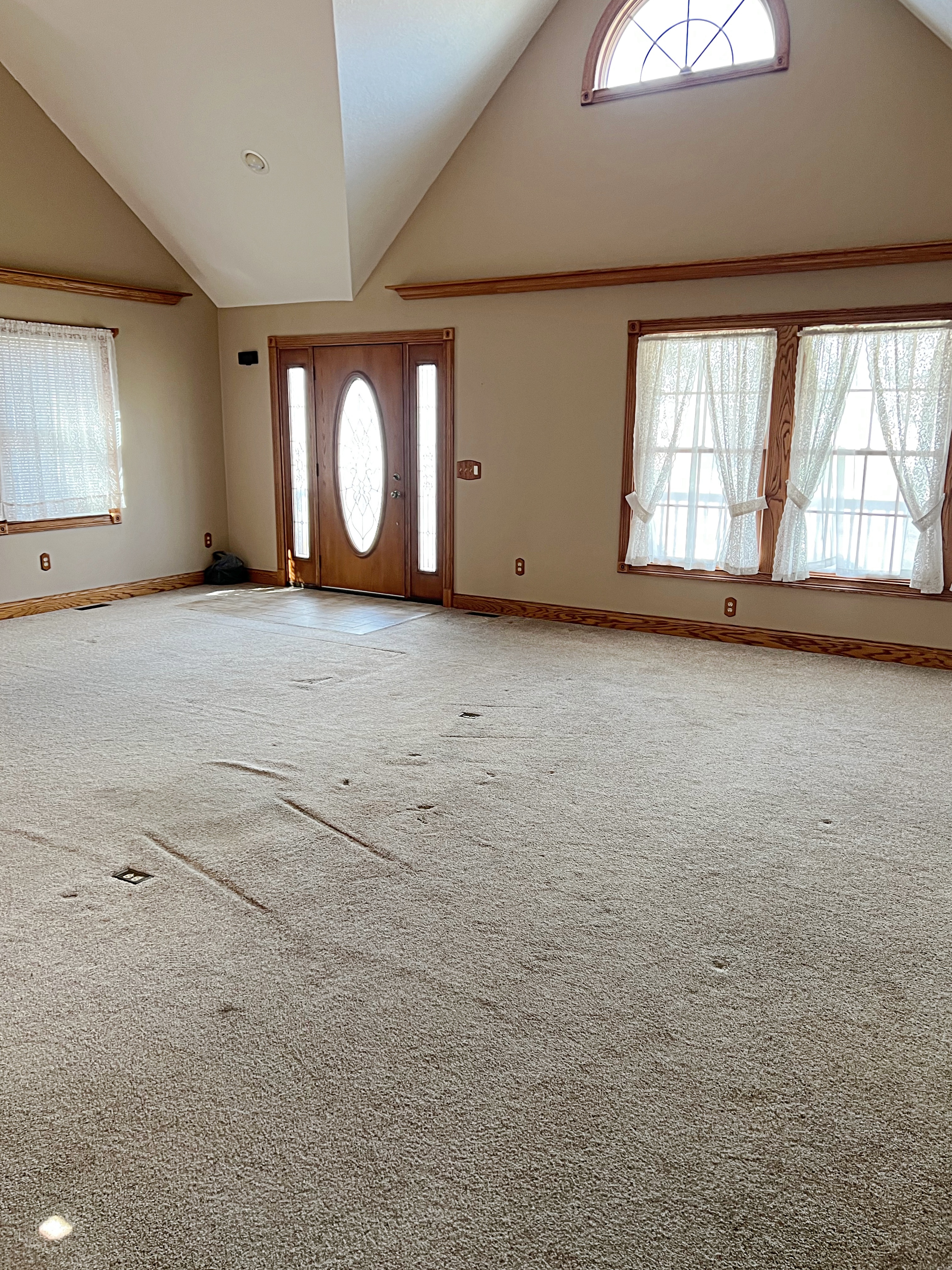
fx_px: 953
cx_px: 476
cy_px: 635
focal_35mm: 26
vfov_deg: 67.3
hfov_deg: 53.1
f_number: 1.5
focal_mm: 5.7
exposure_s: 1/60
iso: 100
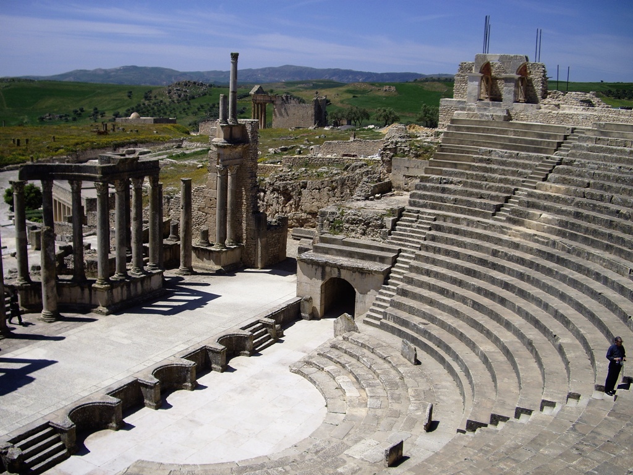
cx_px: 316
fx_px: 695
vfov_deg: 37.7
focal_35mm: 38
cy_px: 238
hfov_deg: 49.0
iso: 50
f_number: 5.6
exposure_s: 1/500
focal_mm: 7.9
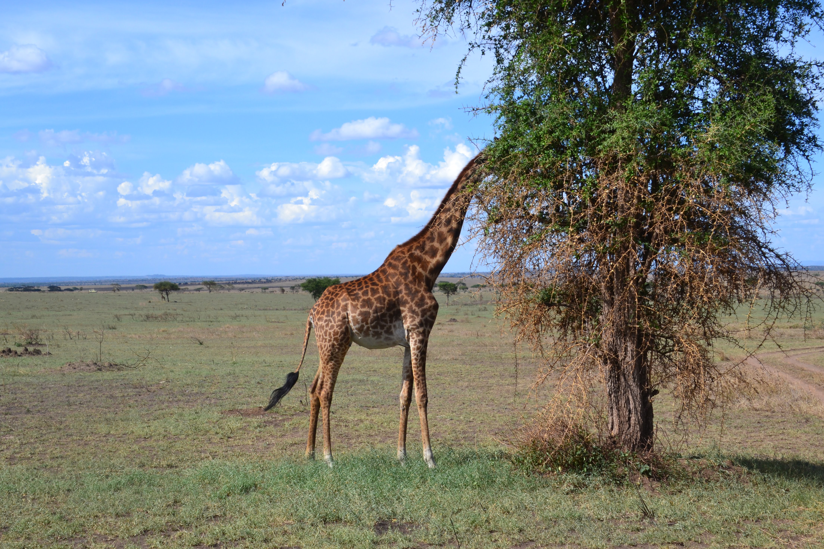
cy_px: 263
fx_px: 1442
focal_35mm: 63
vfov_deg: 21.6
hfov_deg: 31.9
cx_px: 404
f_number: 11
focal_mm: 40
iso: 400
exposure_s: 1/500
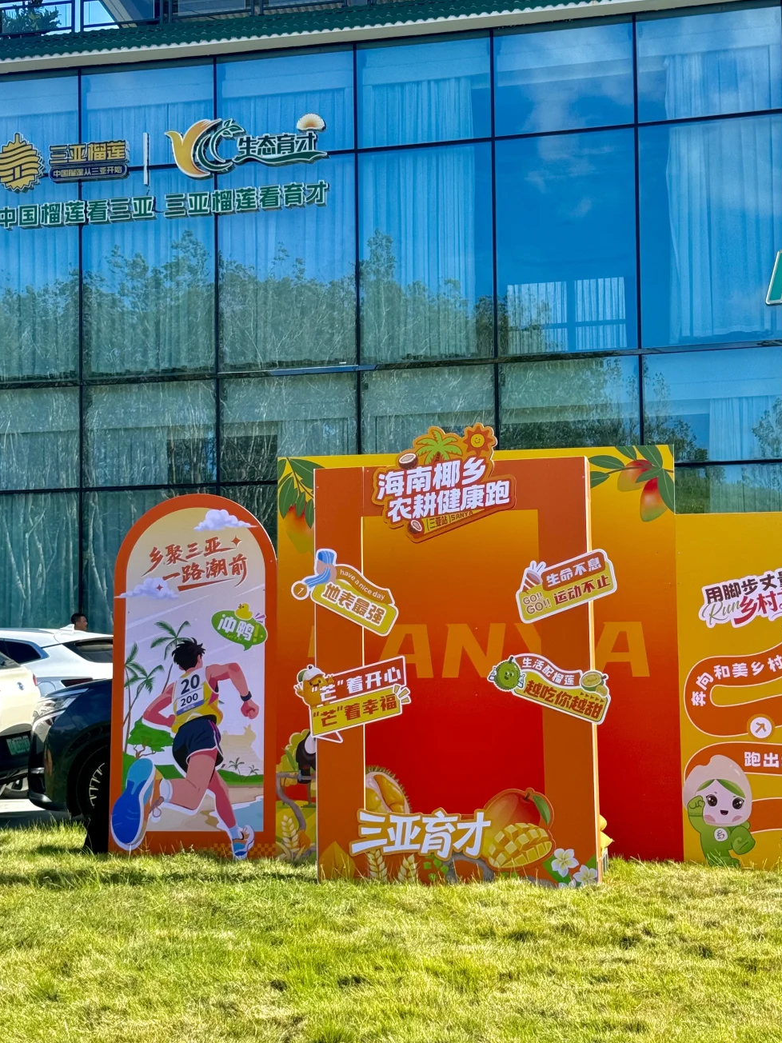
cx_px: 393
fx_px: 1596
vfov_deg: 36.2
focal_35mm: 53
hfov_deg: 27.5
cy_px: 550
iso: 64
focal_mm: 6.76
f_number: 1.78
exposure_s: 1/2110
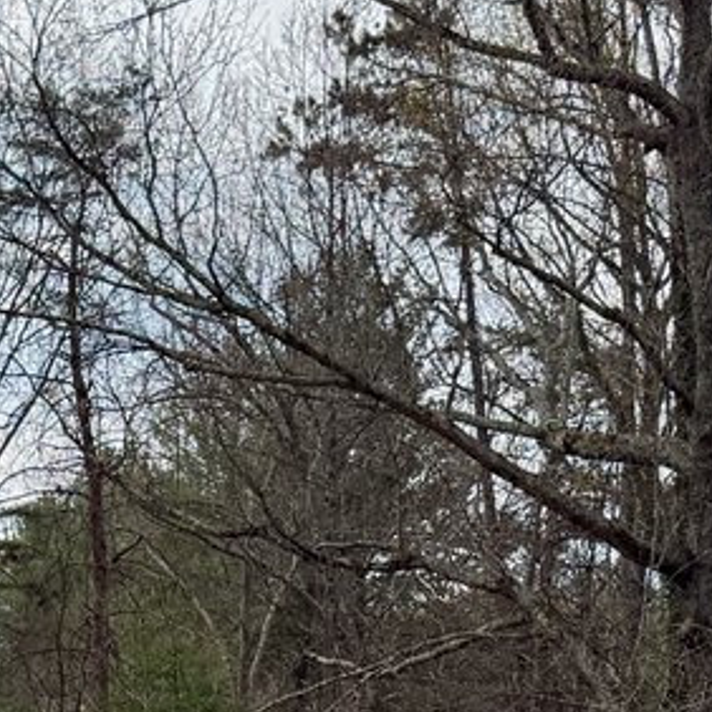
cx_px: -314
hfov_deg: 14.4
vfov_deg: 14.6
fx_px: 2653
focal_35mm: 114
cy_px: 953
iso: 100
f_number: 1.78
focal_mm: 6.76
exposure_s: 1/3584
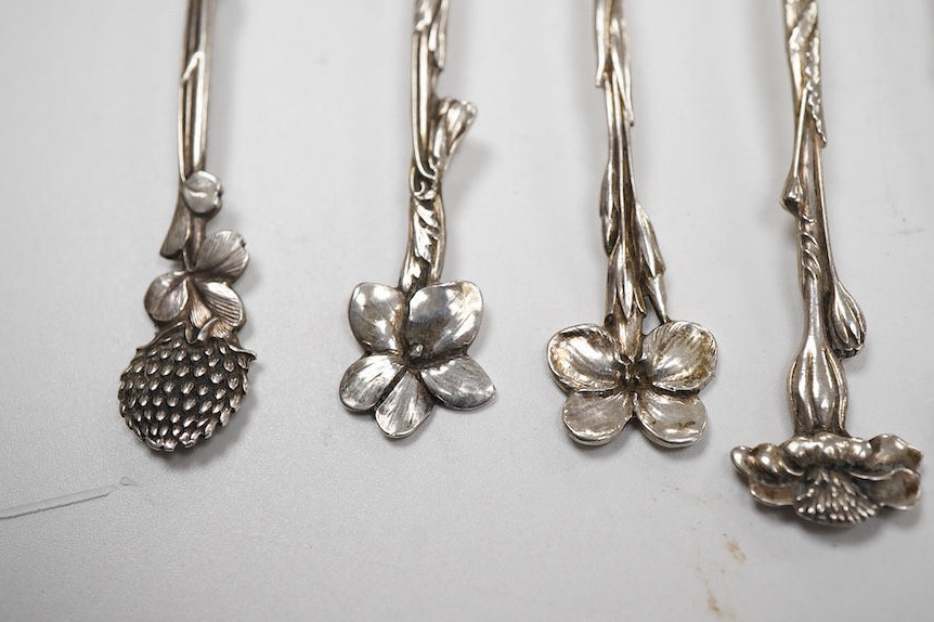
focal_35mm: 47
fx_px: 1219
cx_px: 474
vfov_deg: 28.6
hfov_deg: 41.9
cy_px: 298
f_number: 9
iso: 800
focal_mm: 30
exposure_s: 1/125
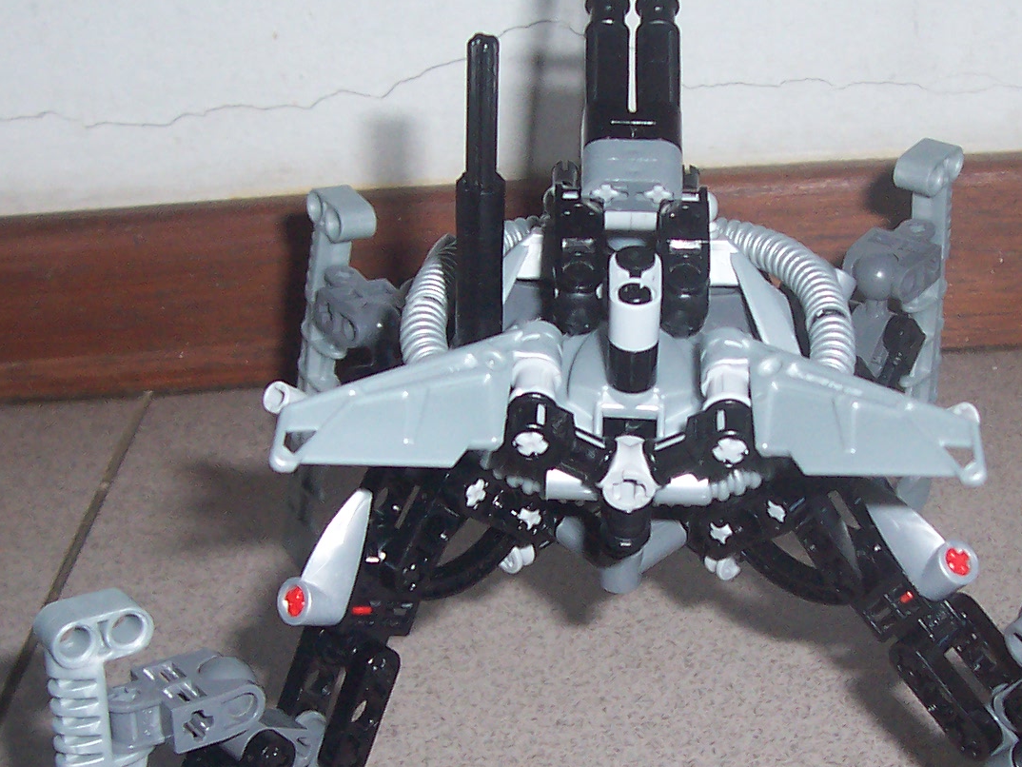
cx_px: 630
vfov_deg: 21.0
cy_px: 504
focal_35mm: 70
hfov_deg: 27.7
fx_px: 2067
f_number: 2.8
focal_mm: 5.6
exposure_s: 1/60
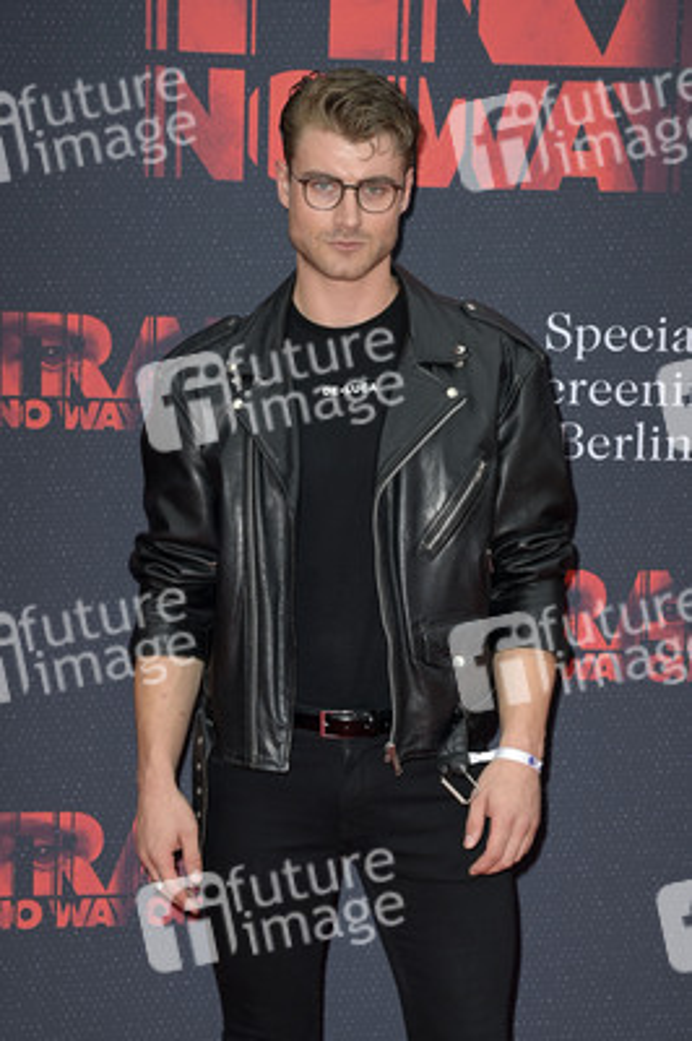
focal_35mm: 85
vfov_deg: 23.9
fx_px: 2455
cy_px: 520
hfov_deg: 16.0
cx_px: 346
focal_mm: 85
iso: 400
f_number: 6.3
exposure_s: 1/250
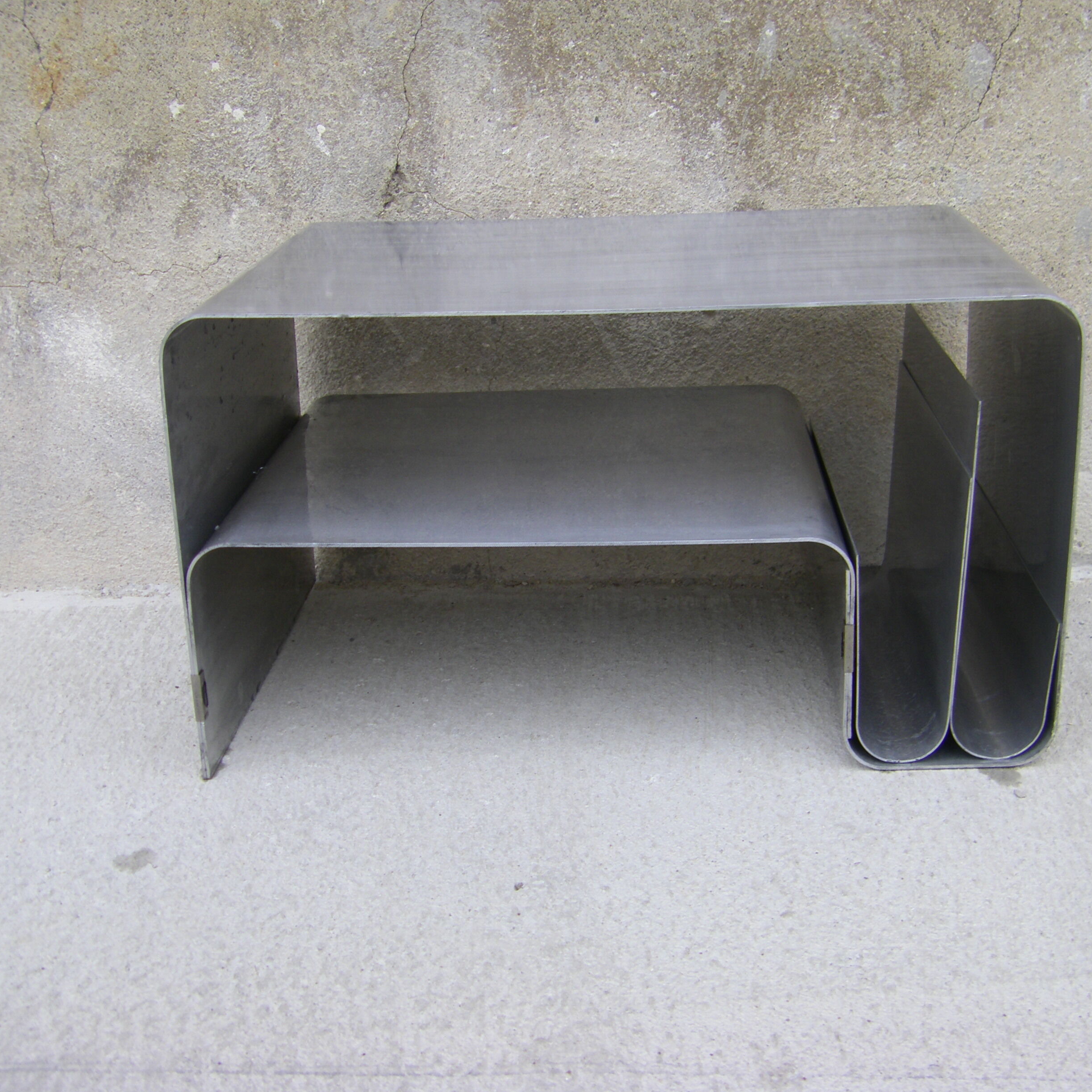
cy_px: 546
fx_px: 1606
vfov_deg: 37.6
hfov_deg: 37.5
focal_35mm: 45
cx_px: 615
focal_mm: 6.3
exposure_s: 1/60
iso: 64
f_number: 3.5
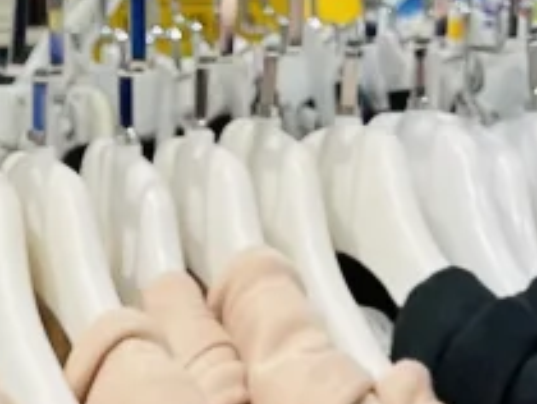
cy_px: 1414
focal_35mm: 178
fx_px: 2764
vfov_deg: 7.0
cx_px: 386
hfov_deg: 11.1
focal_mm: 4.2
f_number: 1.6
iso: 50
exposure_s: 1/121
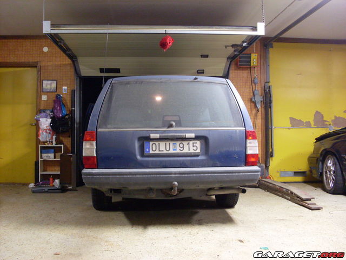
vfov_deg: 37.7
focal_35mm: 38
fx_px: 380
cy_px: 130
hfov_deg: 49.0
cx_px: 173
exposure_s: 1/4
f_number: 2.8
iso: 200
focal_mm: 6.3
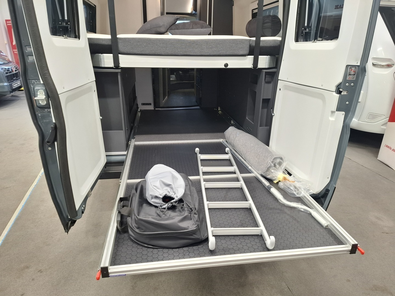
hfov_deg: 73.9
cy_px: 148
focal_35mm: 23
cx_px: 198
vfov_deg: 58.9
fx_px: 262
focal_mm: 5.54
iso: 320
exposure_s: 1/50
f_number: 1.8
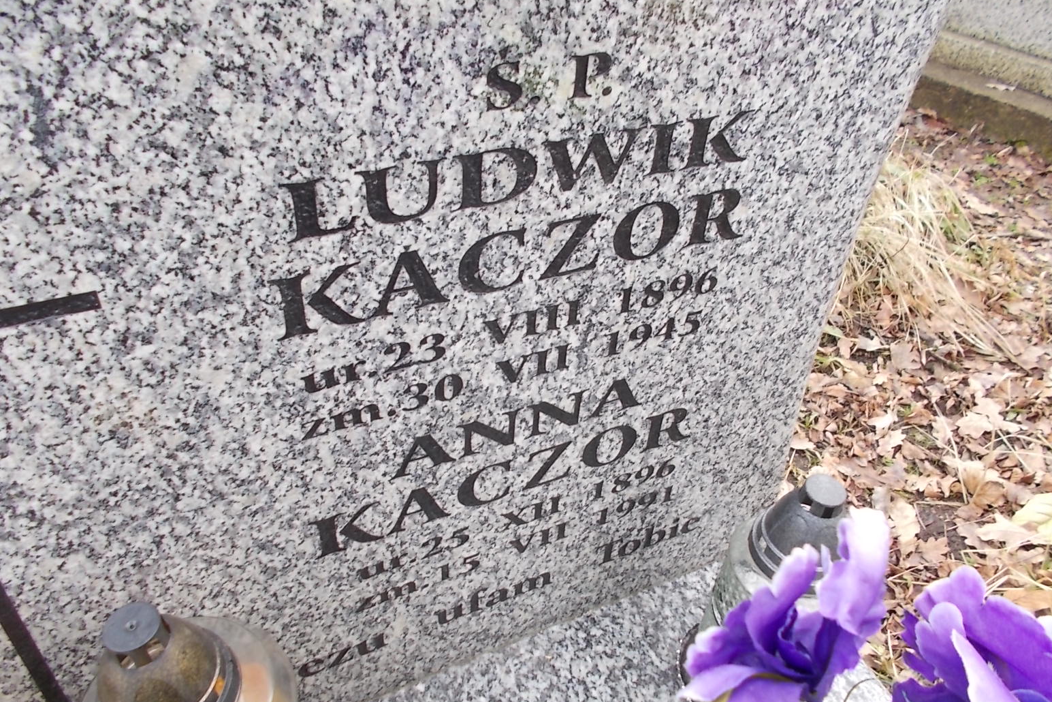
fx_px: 818
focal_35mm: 28
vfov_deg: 46.4
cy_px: 357
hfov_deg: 65.5
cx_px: 534
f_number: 3.2
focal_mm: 4.6
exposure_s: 1/30
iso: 80
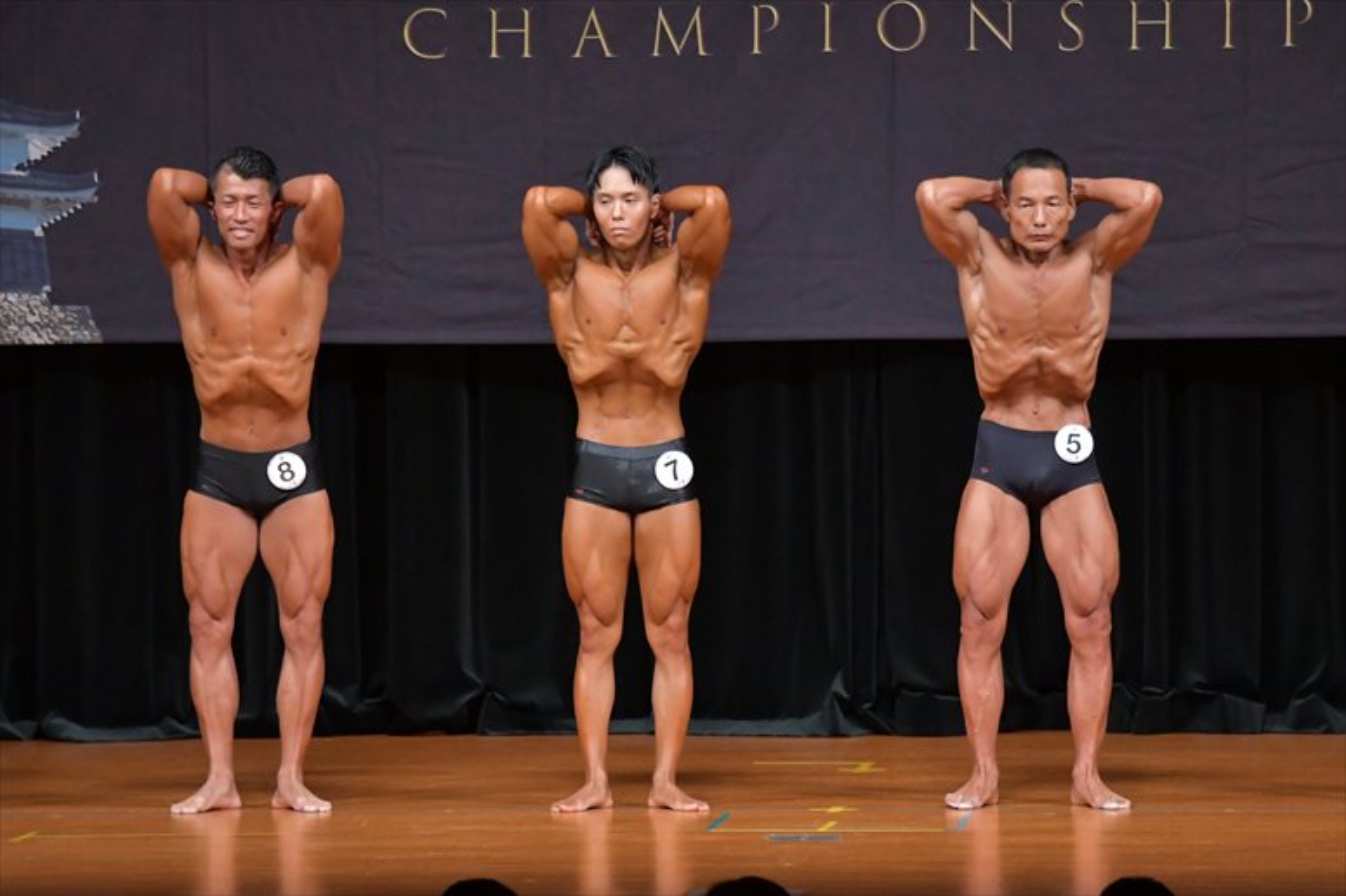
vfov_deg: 5.4
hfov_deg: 8.1
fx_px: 9530
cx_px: 673
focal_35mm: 255
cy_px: 448
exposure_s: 1/400
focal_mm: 170
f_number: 5.6
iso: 5000
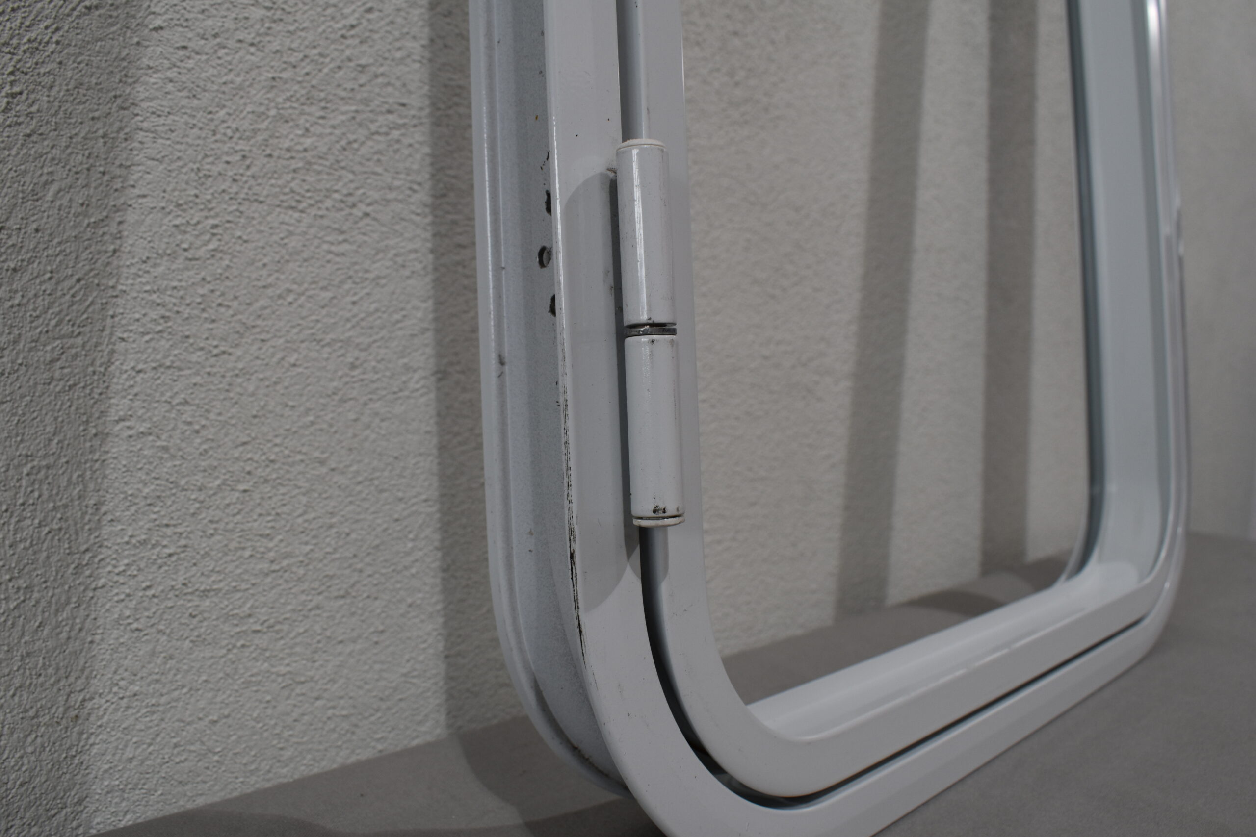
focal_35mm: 30
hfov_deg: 61.9
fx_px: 1047
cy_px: 418
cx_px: 628
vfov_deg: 43.6
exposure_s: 1/60
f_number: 8
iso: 250
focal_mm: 20
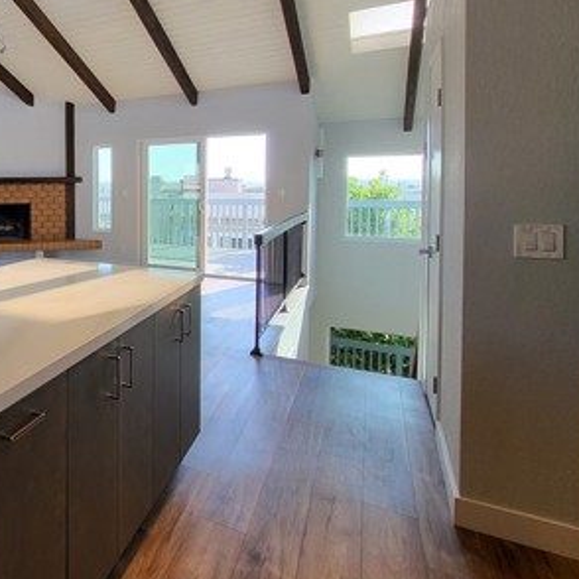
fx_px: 473
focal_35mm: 25
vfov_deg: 61.7
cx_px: 2
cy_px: 203
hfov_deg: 50.9
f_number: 2.2
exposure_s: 1/120
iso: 50
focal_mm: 1.74
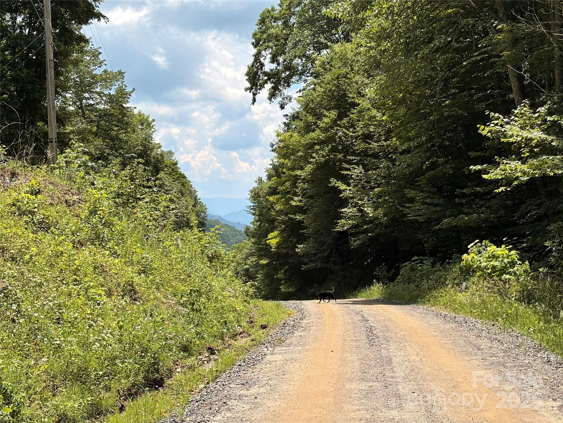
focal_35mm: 52
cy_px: 212
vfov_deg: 28.0
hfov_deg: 36.8
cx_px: 282
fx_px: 846
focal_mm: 5.96
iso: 32
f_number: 1.6
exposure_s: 1/3279
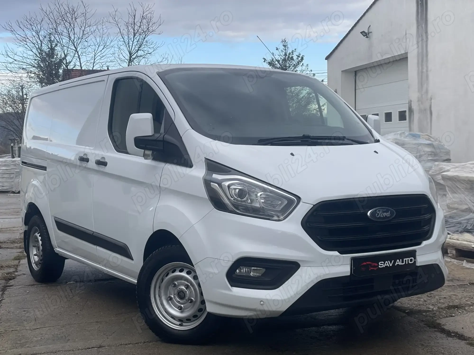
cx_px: 237
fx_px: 712
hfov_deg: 36.8
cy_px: 178
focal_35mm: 52
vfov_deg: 28.0
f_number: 2
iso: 32
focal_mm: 6
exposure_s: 1/571
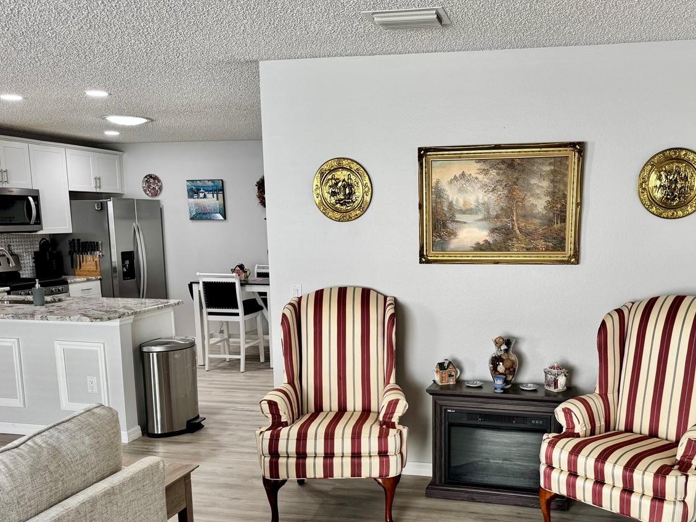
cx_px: 431
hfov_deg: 53.4
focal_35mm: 34
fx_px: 684
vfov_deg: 41.4
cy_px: 336
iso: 80
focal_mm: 6.76
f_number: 1.78
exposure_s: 1/120
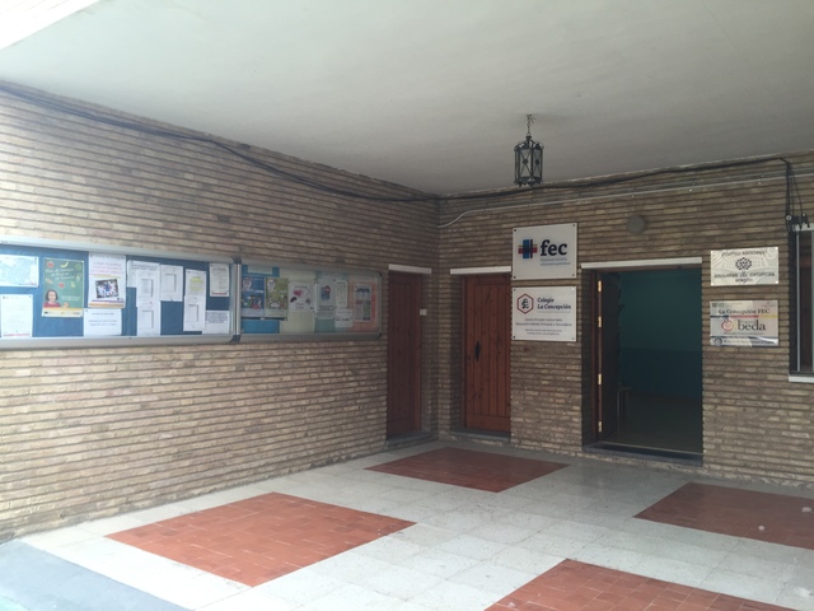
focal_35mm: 29
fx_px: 682
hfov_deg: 61.7
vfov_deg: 48.2
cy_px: 306
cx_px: 407
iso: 32
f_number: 2.2
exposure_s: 1/60
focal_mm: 4.15
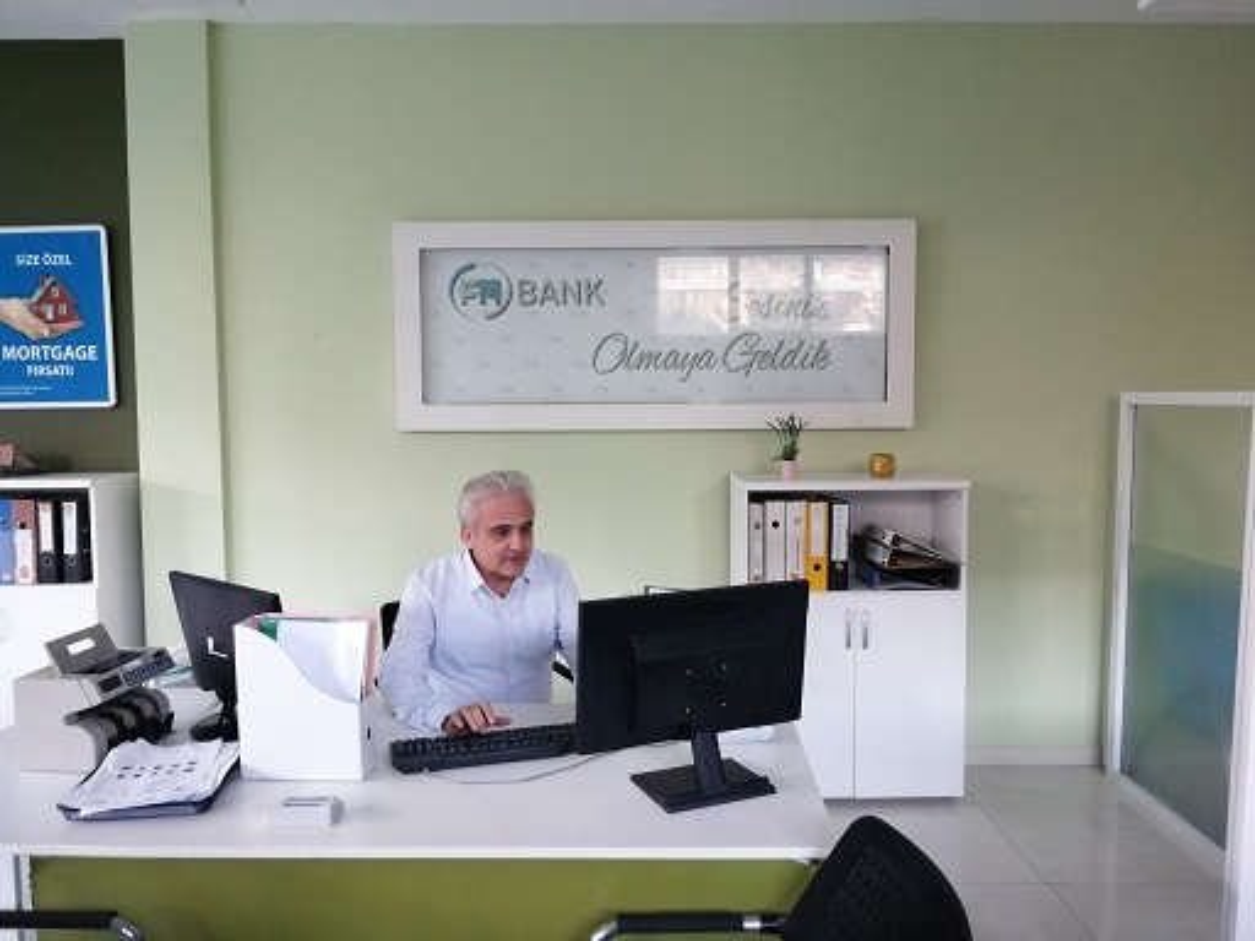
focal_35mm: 27
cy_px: 470
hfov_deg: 65.3
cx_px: 628
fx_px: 979
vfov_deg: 51.4
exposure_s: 1/20
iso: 640
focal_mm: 3.95
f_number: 1.8
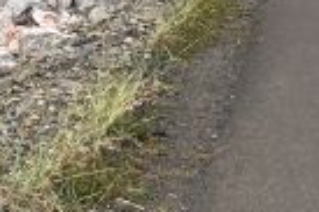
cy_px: -220
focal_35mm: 154
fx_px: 1363
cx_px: -72
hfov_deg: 13.0
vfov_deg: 8.4
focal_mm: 4.15
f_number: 2.2
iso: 25
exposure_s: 1/2404
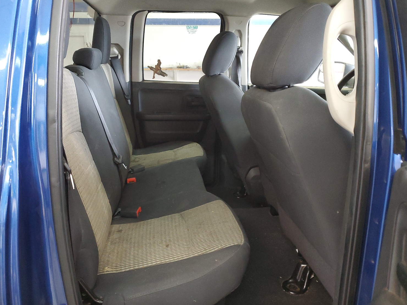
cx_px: 194
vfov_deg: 49.7
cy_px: 160
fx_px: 329
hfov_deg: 63.4
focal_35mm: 28
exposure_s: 1/30
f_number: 1.5
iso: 282
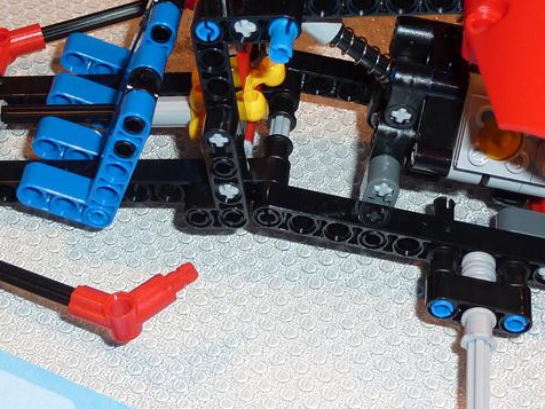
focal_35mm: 86
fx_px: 1354
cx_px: 151
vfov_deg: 17.0
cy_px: 85
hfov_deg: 22.6
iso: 100
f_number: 3.6
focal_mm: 6.5
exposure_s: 1/30
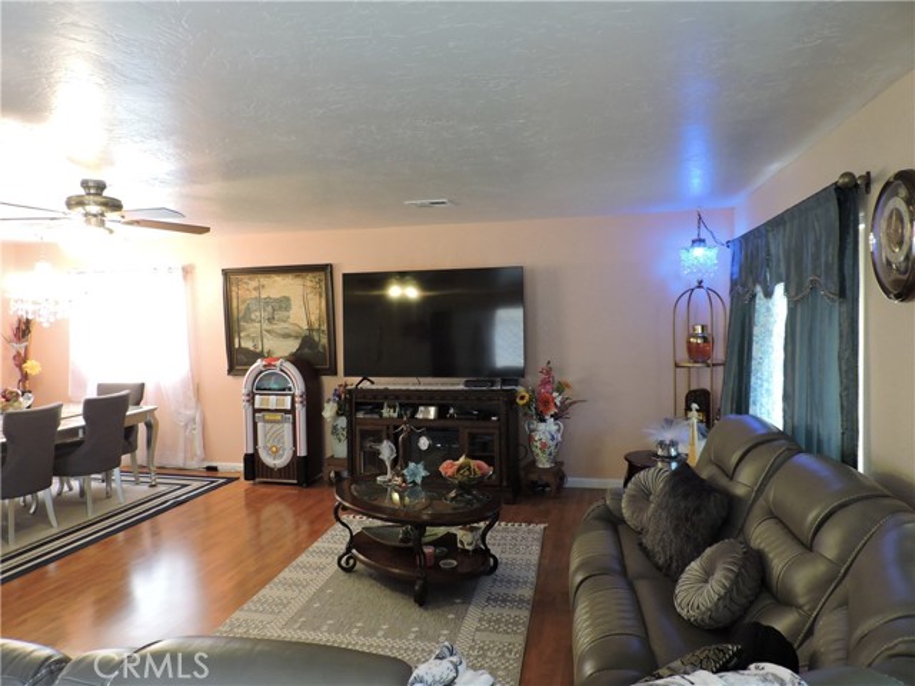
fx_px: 634
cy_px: 343
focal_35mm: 24
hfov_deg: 71.6
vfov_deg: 56.8
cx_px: 458
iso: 400
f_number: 3
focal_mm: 4.3
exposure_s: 1/25
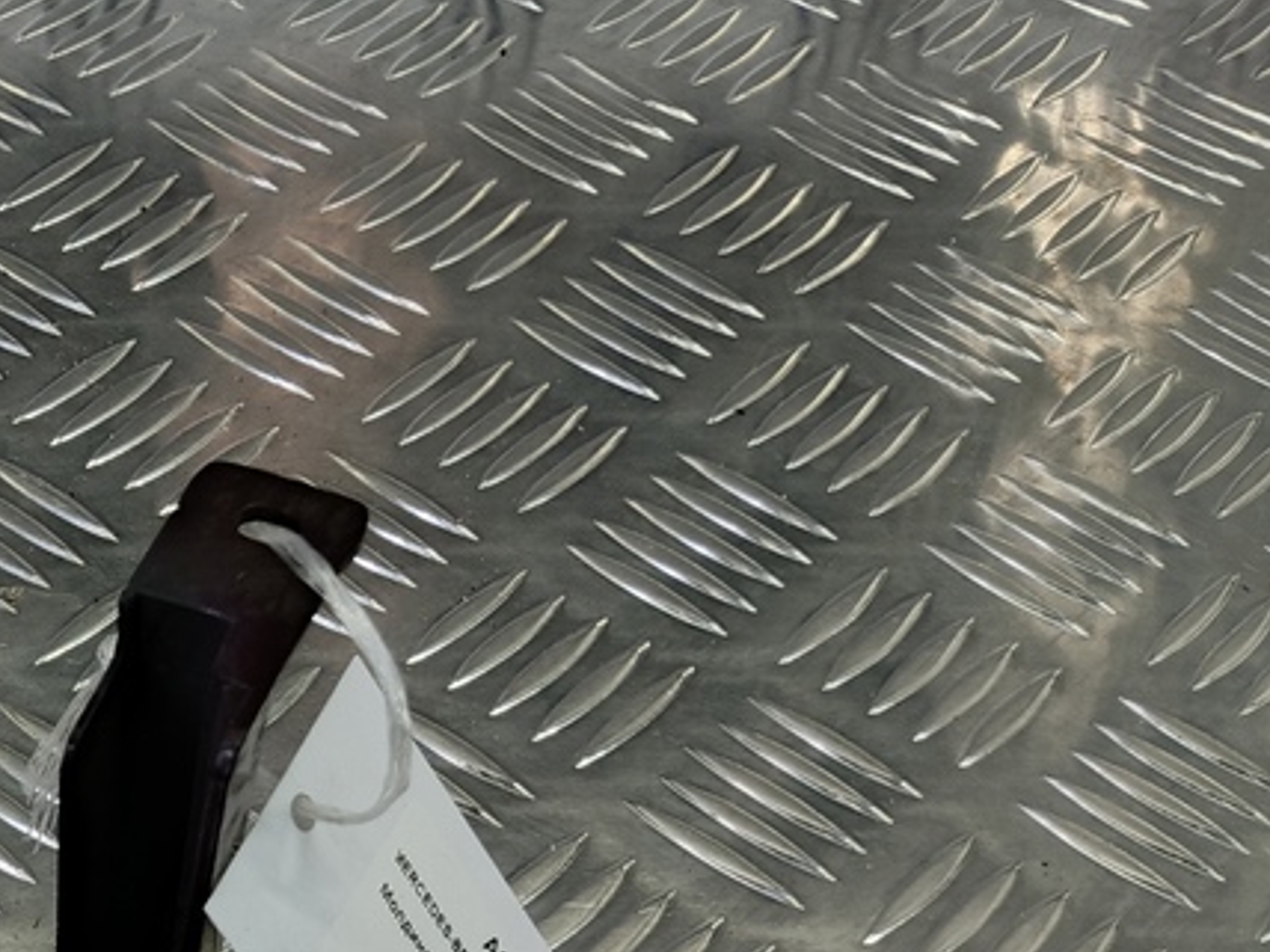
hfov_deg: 30.4
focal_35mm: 55
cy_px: 1118
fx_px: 2018
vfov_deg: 24.3
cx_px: -199
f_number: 1.6
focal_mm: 4.11
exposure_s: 1/66.7
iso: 150
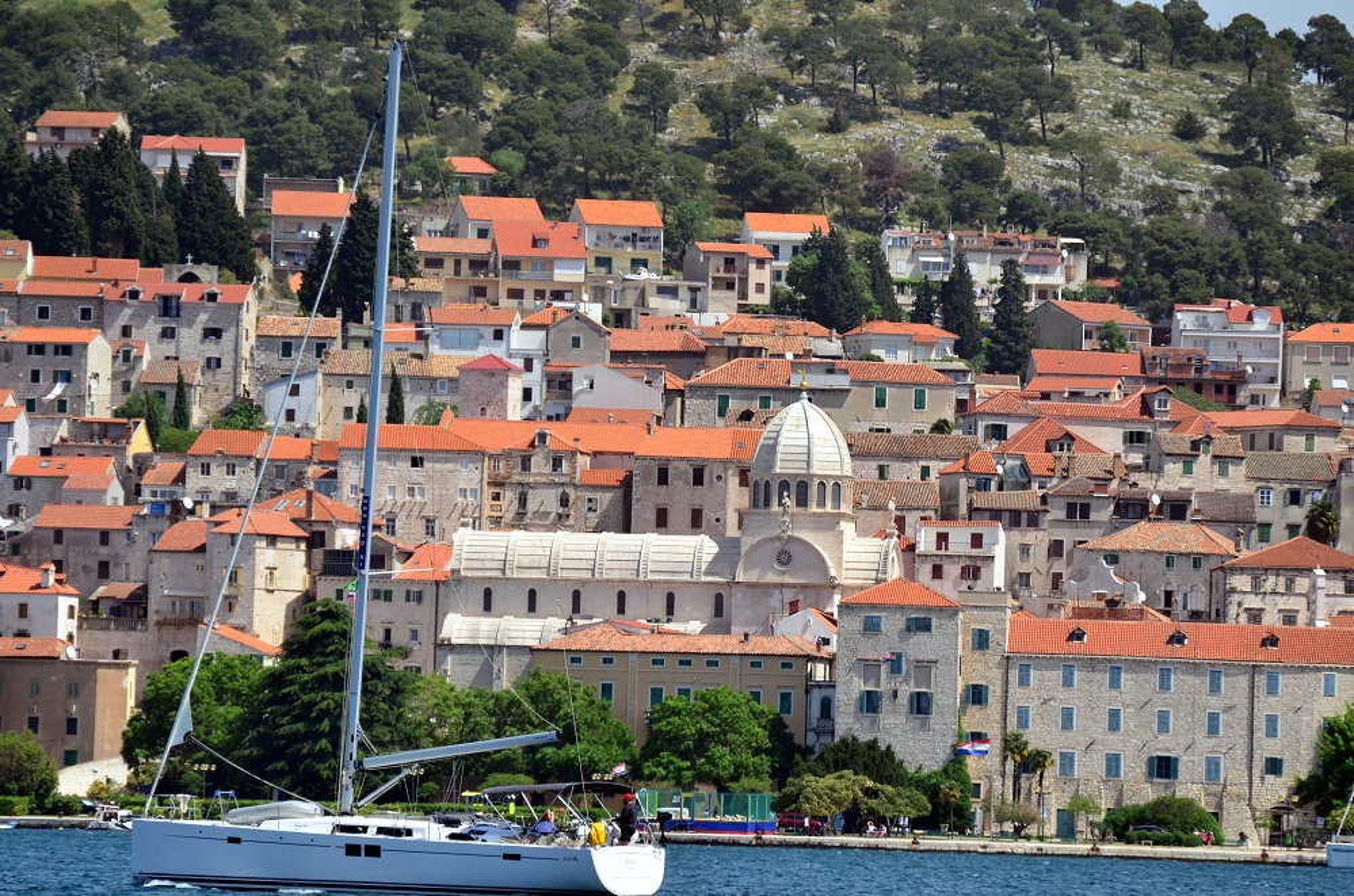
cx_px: 677
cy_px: 448
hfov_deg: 6.3
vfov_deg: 4.1
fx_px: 12382
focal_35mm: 330
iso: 1250
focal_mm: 220
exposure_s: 1/8000
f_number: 5.3
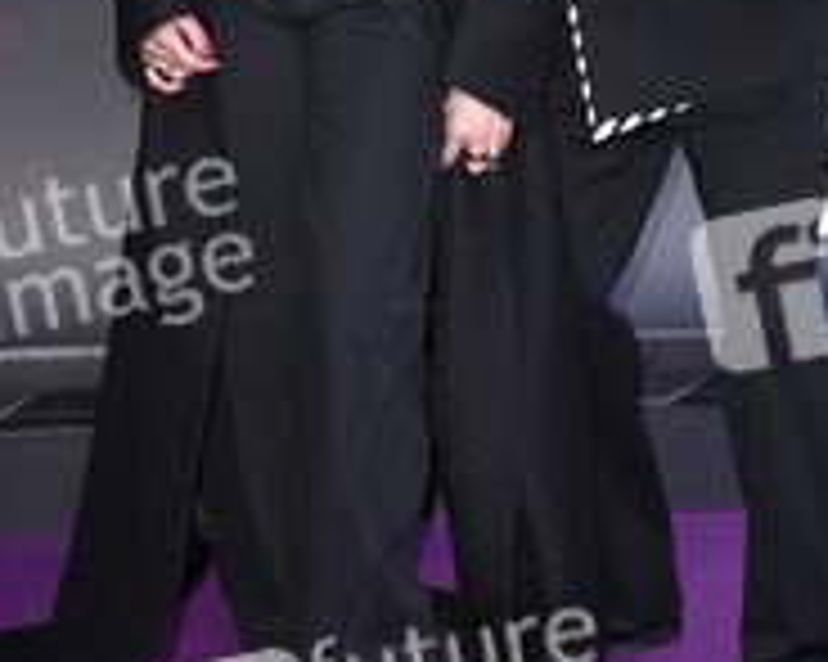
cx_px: 513
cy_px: 41
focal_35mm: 143
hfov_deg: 13.5
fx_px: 3502
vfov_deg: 10.7
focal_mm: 70
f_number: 5.6
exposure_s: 1/250
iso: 1000
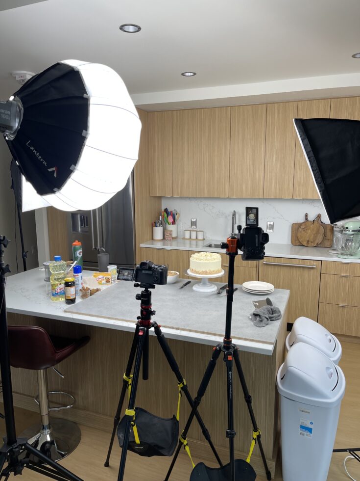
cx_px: 180
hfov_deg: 53.1
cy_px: 240
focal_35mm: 26
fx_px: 361
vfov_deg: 67.3
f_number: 1.6
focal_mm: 5.1
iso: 50
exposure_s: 1/120
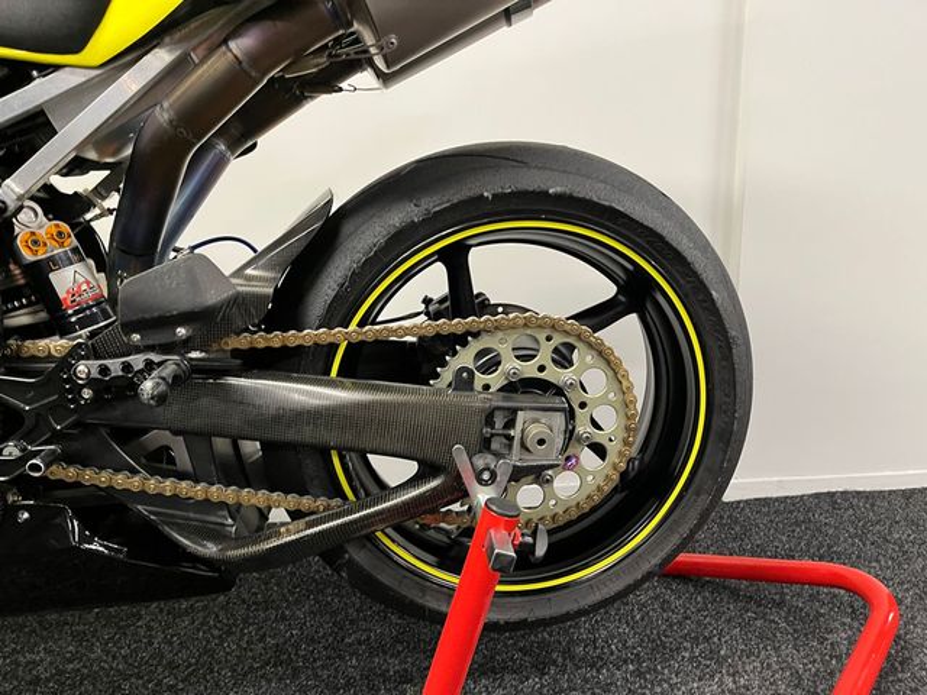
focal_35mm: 26
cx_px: 464
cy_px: 348
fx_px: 696
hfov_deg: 67.3
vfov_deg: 53.1
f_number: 1.6
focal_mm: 5.1
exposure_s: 1/50
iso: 200
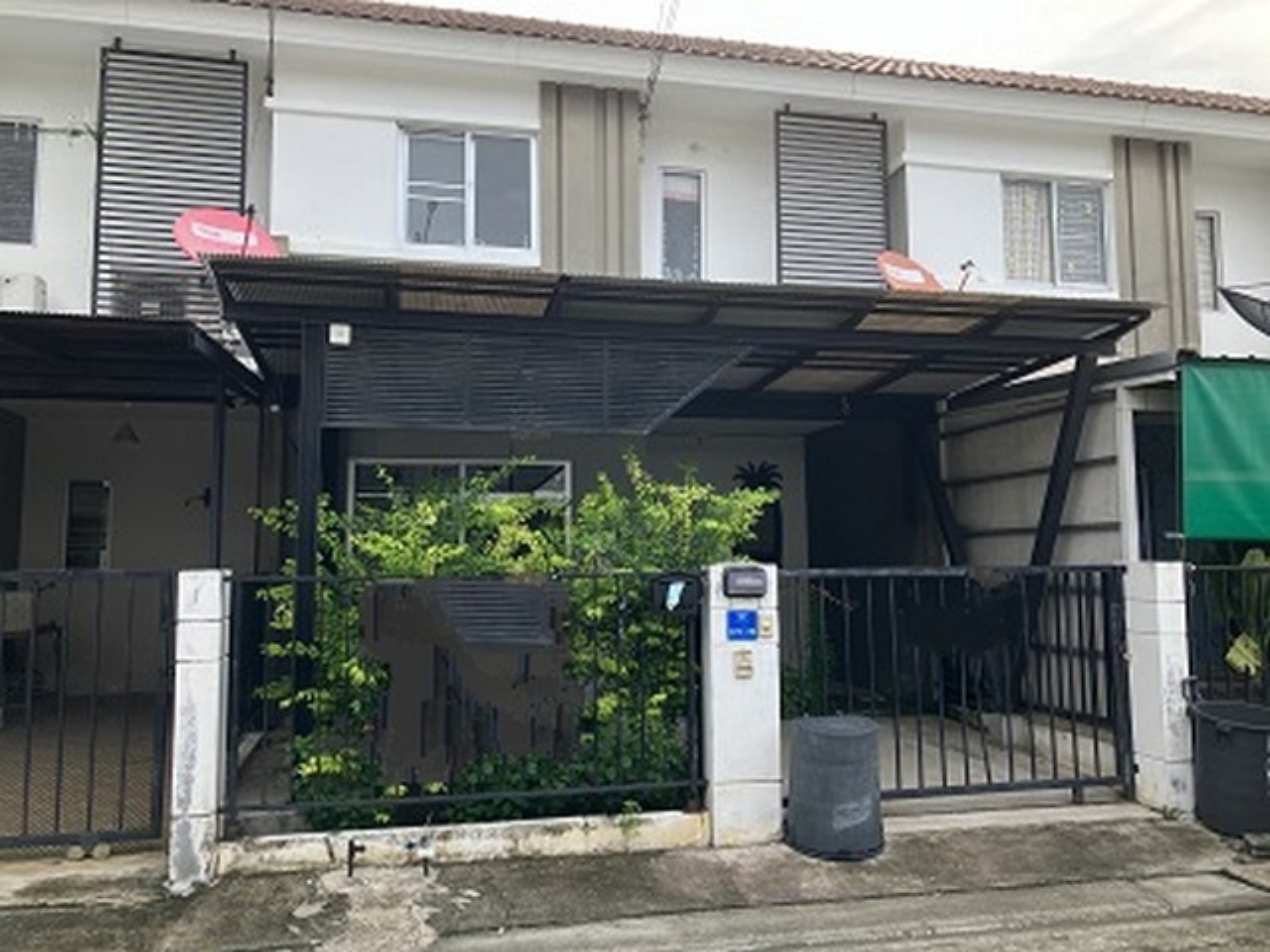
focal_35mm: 28
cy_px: 476
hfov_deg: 63.4
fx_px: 1027
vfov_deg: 49.7
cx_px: 635
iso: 32
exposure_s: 1/481
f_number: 1.8
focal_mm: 3.99
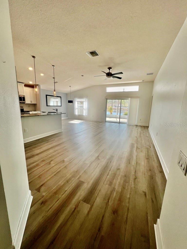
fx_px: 94
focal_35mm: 13
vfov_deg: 106.2
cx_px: 94
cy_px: 124
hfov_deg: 89.9
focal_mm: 1.57
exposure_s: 1/154
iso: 32
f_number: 1.8
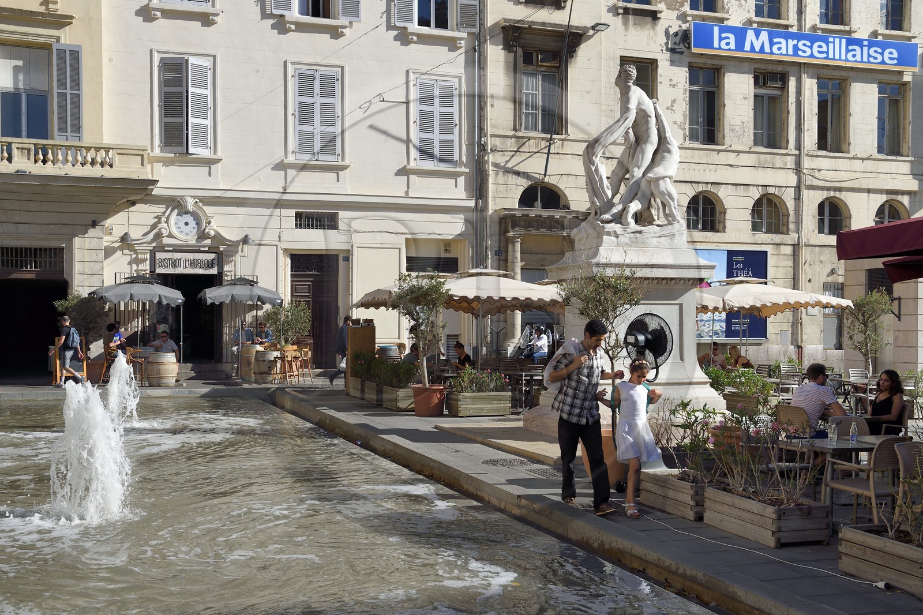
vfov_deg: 33.4
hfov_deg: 48.5
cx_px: 462
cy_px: 308
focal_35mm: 40
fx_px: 1025
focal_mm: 40
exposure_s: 1/500
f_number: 8
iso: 200
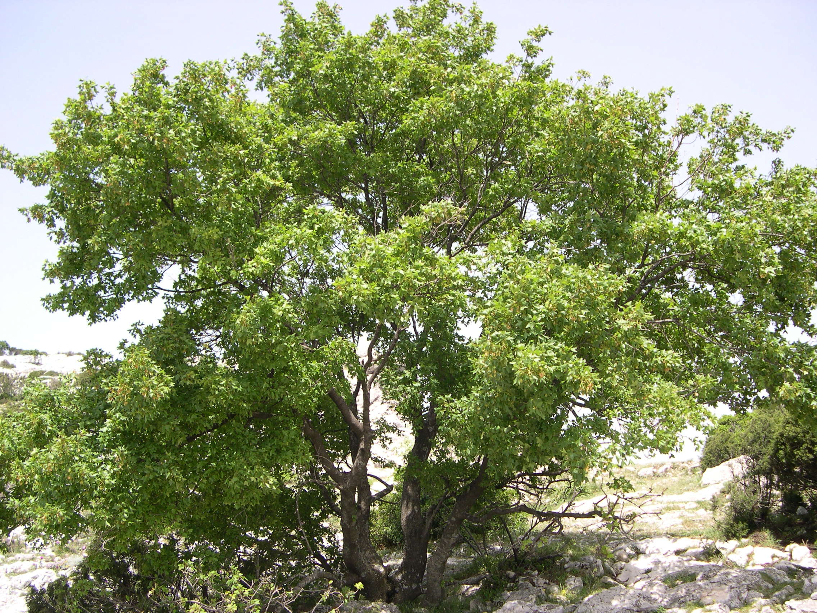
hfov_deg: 49.0
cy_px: 306
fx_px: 897
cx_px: 408
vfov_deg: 37.7
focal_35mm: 38
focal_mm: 8
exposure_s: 1/511
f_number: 2.8
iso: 100
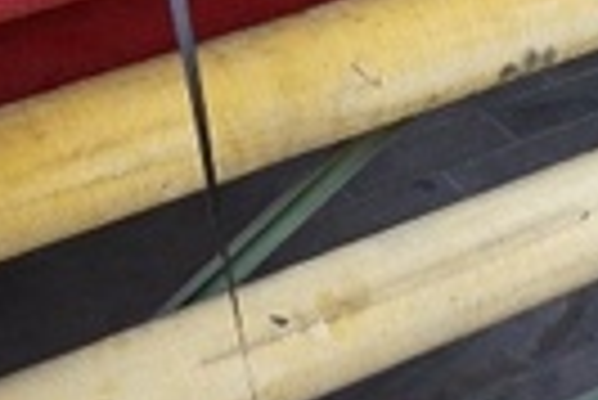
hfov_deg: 14.9
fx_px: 2162
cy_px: -225
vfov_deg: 10.2
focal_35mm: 130
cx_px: 809
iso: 1600
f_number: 4
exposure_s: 1/160
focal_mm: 16
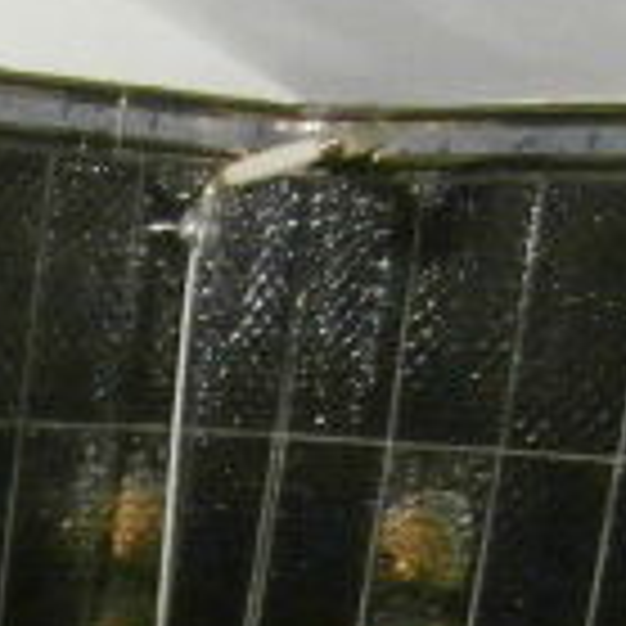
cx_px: -847
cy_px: 1338
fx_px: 3192
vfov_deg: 10.2
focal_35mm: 156
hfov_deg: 9.9
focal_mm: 4.2
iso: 200
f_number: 3
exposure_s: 1/30
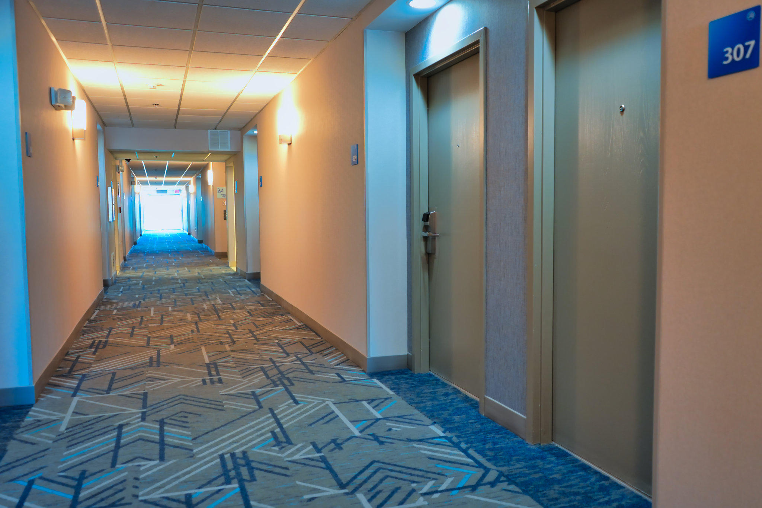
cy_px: 254
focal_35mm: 29
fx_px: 614
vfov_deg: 45.0
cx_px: 381
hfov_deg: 63.7
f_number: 3.5
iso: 400
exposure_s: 1/30
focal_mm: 29
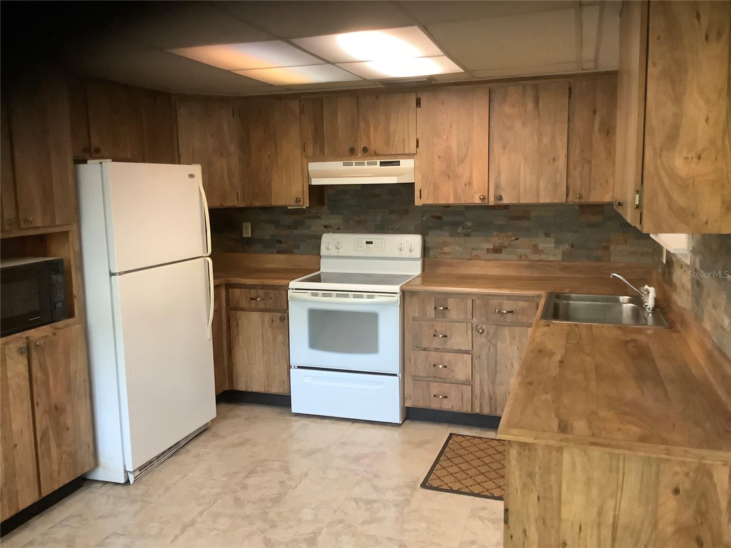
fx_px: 655
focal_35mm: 31
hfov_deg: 58.4
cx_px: 366
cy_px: 274
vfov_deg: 45.4
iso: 250
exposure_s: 1/40
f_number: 2.4
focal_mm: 3.3
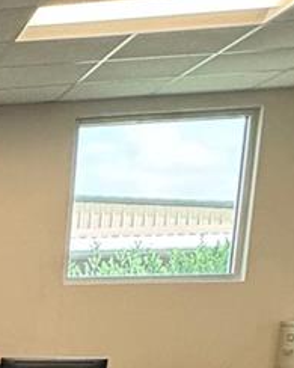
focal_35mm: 86
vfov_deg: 20.2
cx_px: -407
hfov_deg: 13.3
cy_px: 490
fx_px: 936
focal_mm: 2.22
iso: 250
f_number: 2.2
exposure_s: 1/120
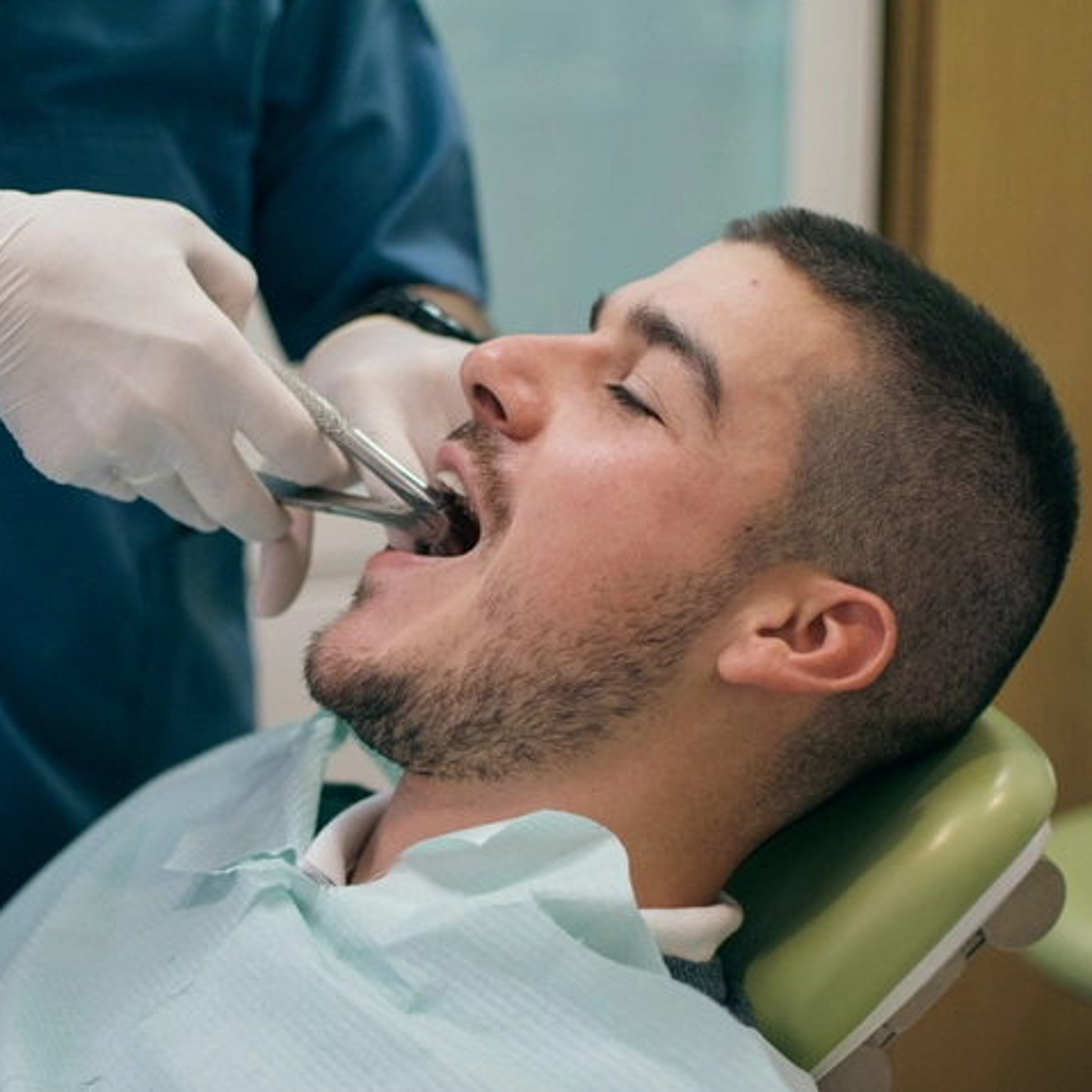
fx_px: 2414
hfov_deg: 25.4
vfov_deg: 25.5
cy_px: 543
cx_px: 413
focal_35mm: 68
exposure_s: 1/200
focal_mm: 35
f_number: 1.8
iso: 400
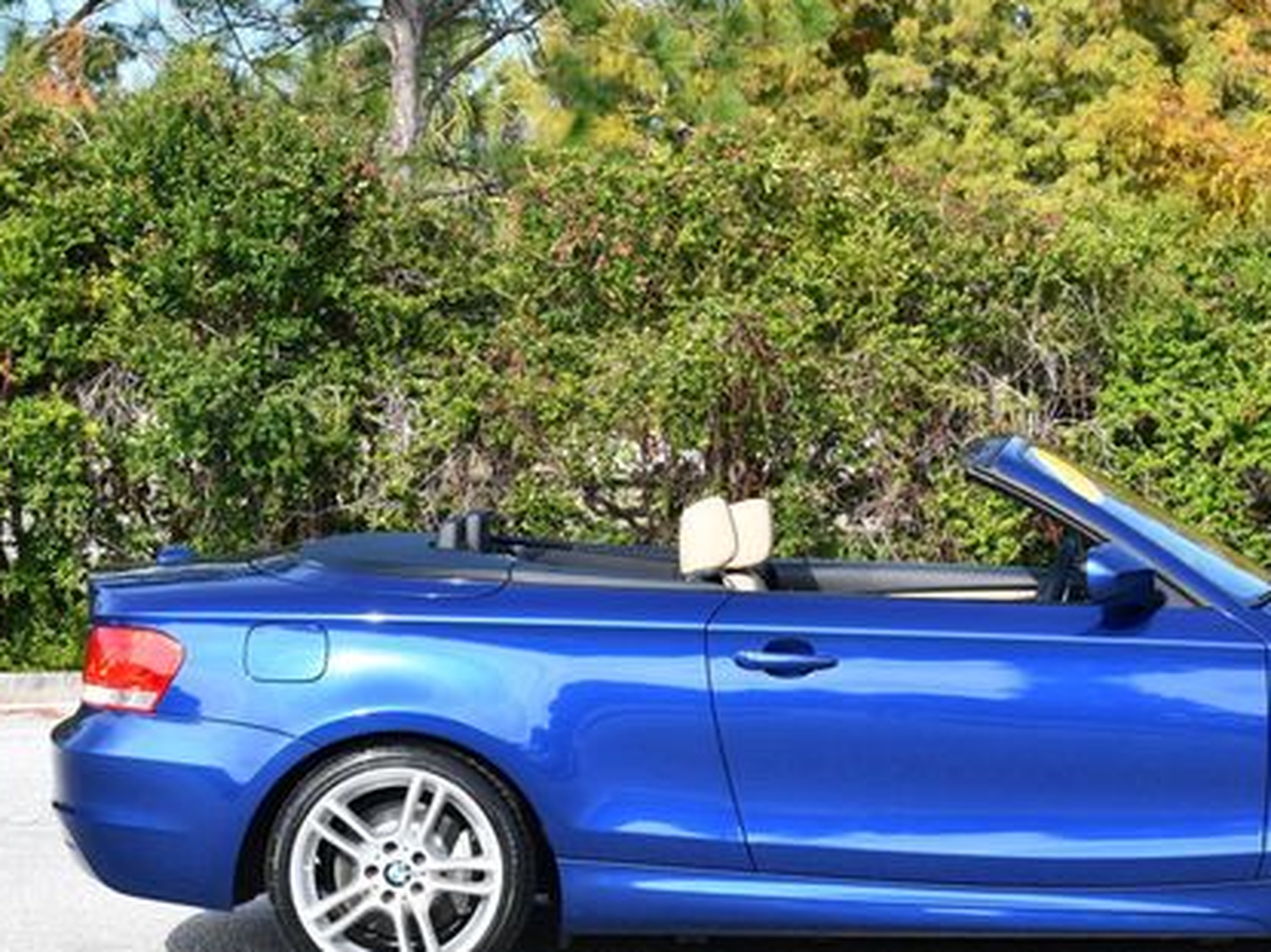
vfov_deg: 14.2
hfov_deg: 18.8
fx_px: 3817
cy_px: 478
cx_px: 891
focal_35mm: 104
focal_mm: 35
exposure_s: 1/250
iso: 200
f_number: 7.1
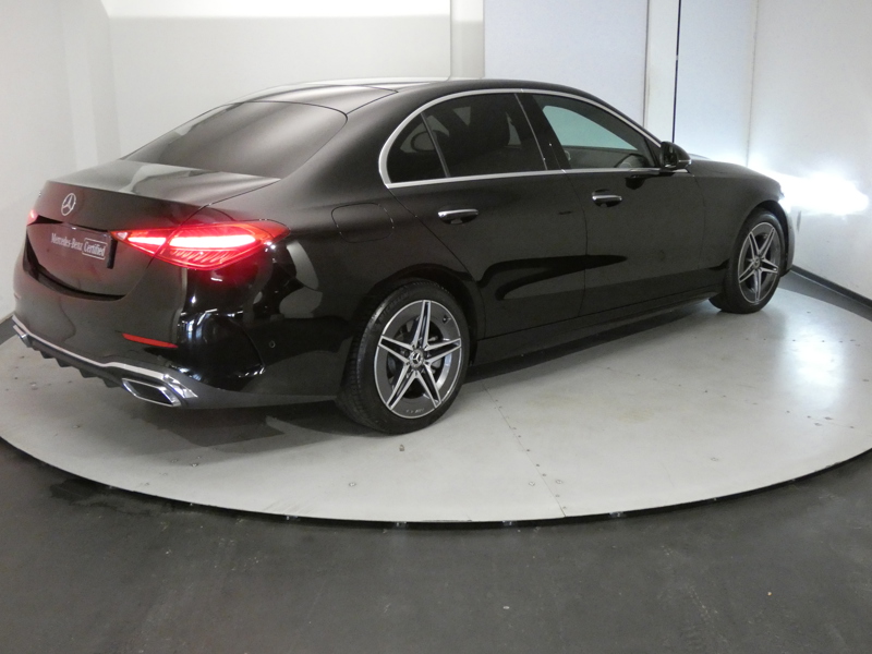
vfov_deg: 37.7
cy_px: 327
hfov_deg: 49.0
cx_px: 436
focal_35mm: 38
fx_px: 957
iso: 1600
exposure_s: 1/80
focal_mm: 6.8
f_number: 3.5
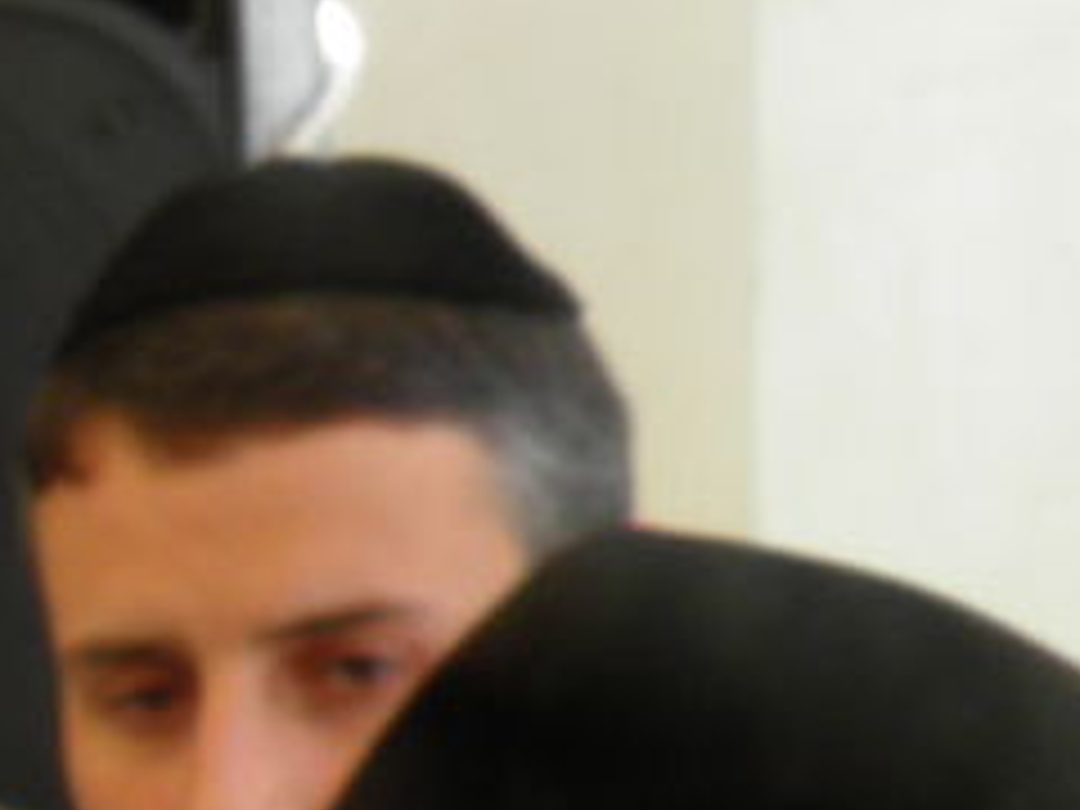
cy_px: 1958
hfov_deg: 11.3
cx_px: -855
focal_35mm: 163
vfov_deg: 8.3
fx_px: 5086
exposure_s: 1/40
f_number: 5.7
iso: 50
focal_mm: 4.9
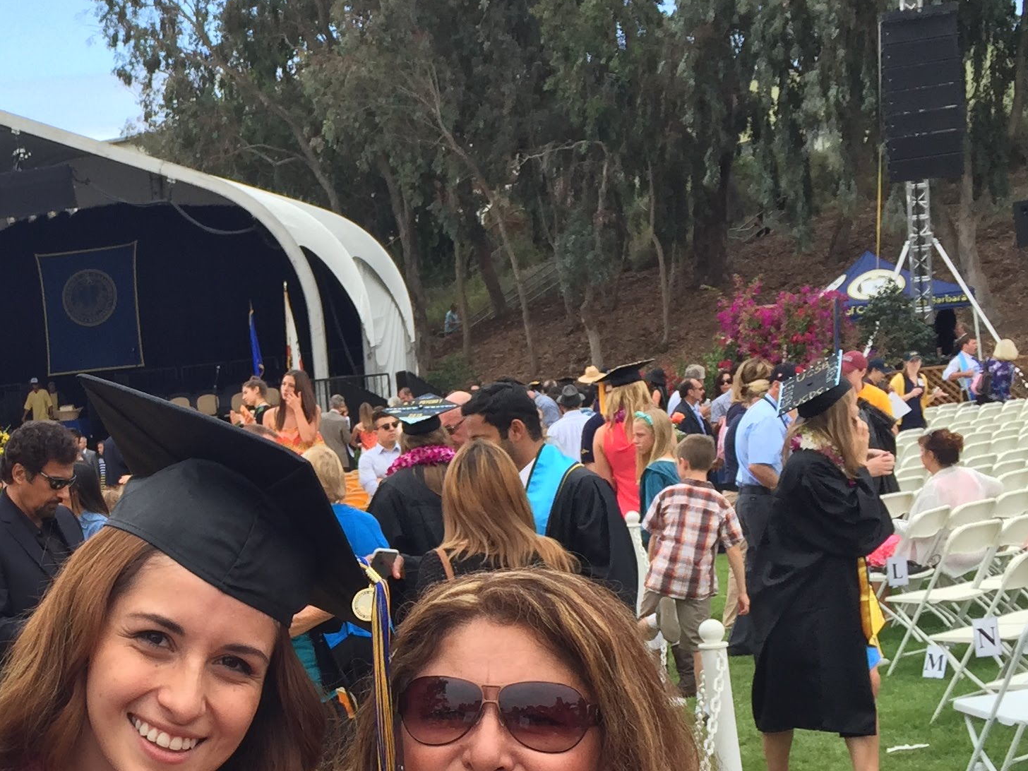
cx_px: 67
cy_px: 630
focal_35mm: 65
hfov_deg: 28.5
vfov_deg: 22.3
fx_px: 1930
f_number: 2.2
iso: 32
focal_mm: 4.15
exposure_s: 1/964
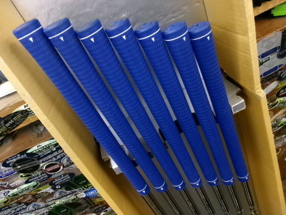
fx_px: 231
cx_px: 143
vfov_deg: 49.7
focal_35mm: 28
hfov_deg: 63.4
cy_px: 108
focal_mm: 5.1
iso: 800
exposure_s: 1/34
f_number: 3.9
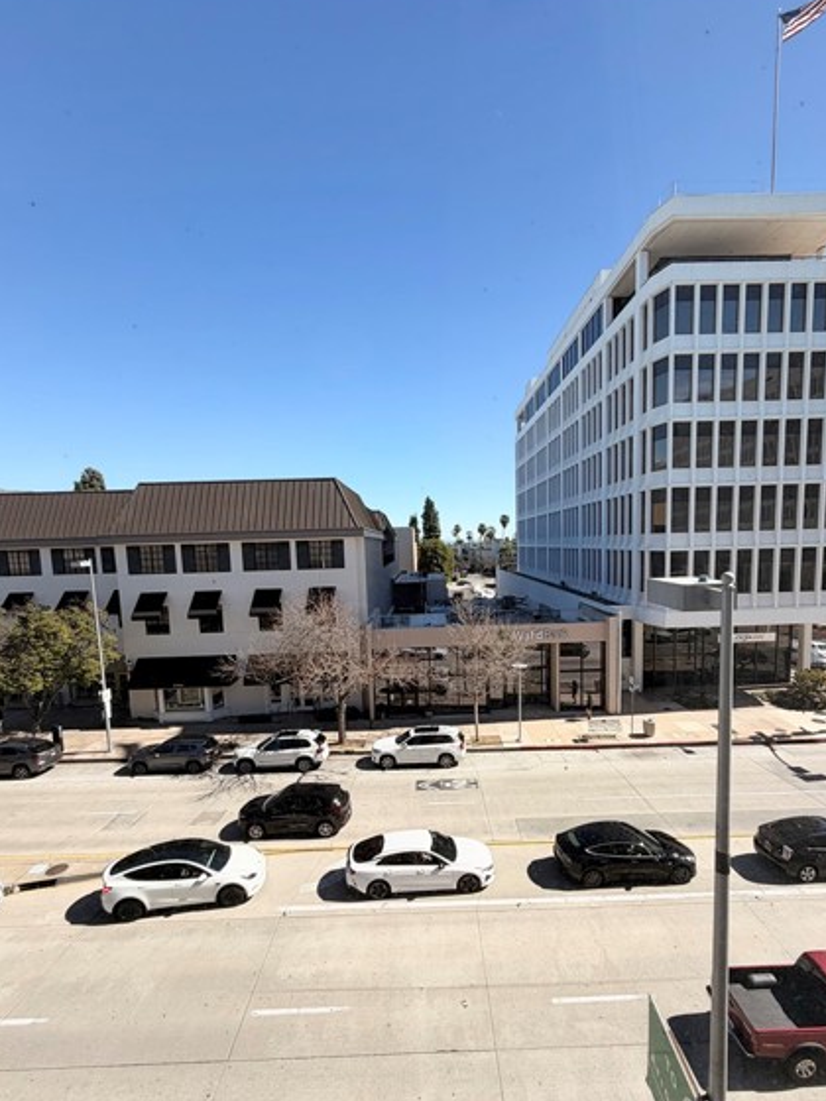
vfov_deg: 94.3
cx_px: 437
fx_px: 509
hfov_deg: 78.0
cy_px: 600
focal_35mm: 16
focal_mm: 2.22
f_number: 2.2
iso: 25
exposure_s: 1/770
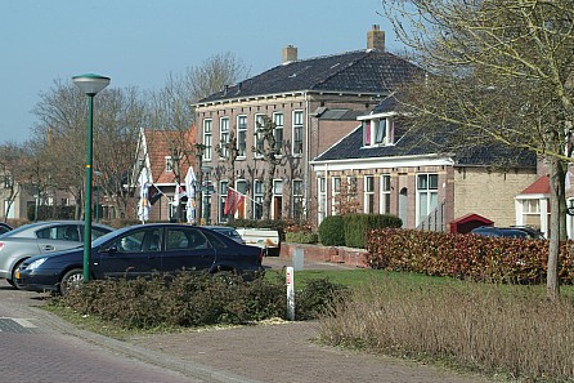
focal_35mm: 106
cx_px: 288
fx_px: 1689
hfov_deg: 19.3
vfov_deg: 12.9
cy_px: 192
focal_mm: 70
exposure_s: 1/350
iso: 200
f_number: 8
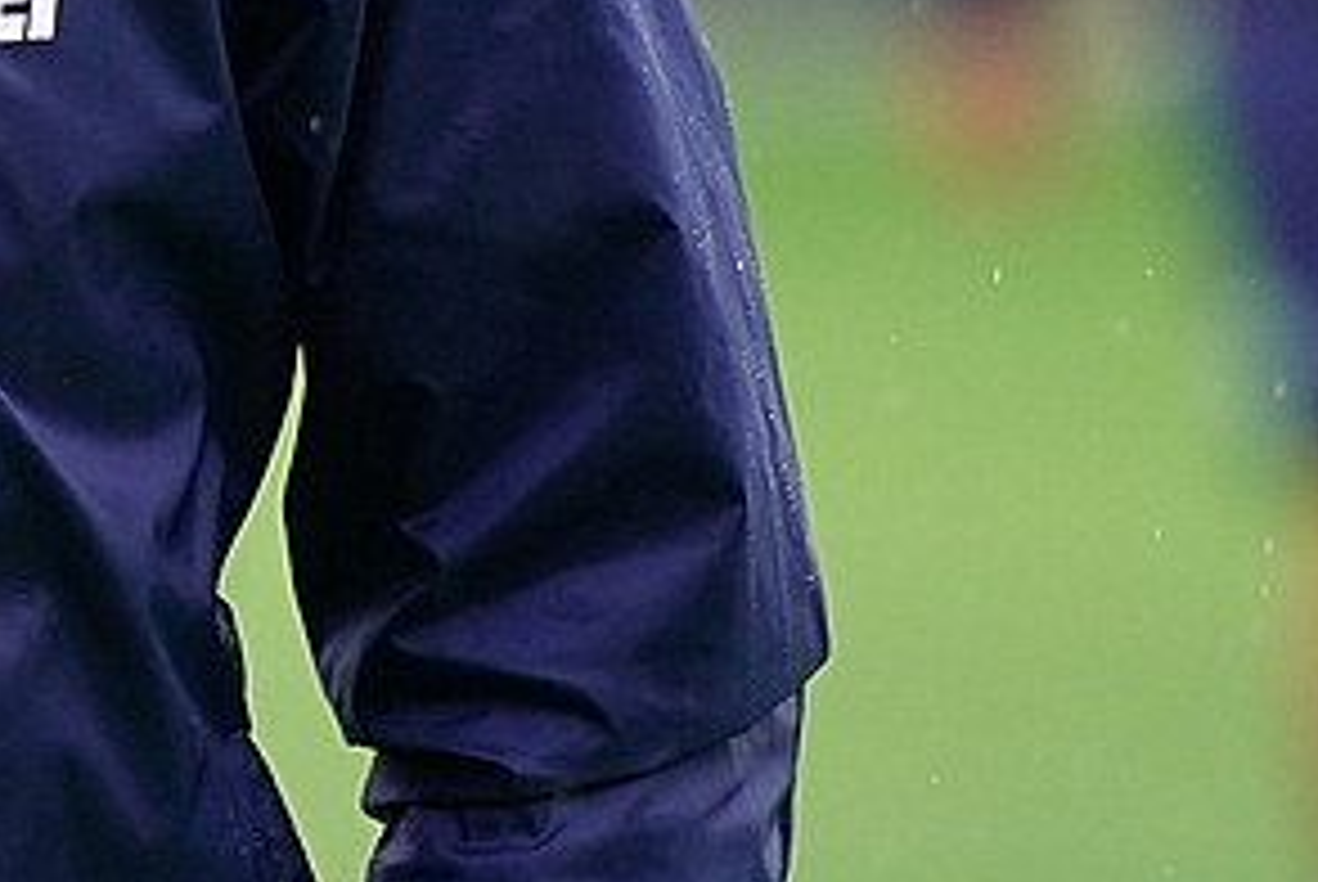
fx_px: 40018
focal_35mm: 1092
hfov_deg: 1.9
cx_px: -297
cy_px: 54
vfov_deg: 1.3
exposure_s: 1/1000
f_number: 2.8
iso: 400
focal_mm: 200
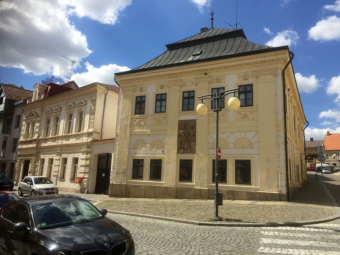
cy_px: 128
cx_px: 170
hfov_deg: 61.7
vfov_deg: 48.2
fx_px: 285
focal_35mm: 29
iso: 32
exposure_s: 1/2475
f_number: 2.2
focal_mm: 4.15
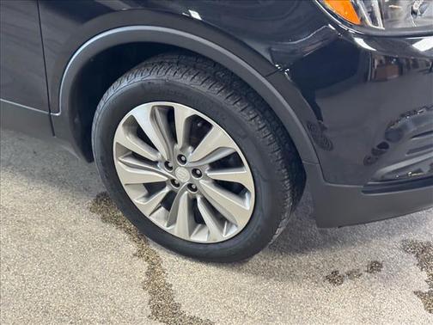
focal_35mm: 48
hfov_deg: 39.7
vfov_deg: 30.3
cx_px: 216
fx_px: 600
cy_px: 162
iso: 200
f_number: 1.78
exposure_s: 1/40
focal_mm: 6.76
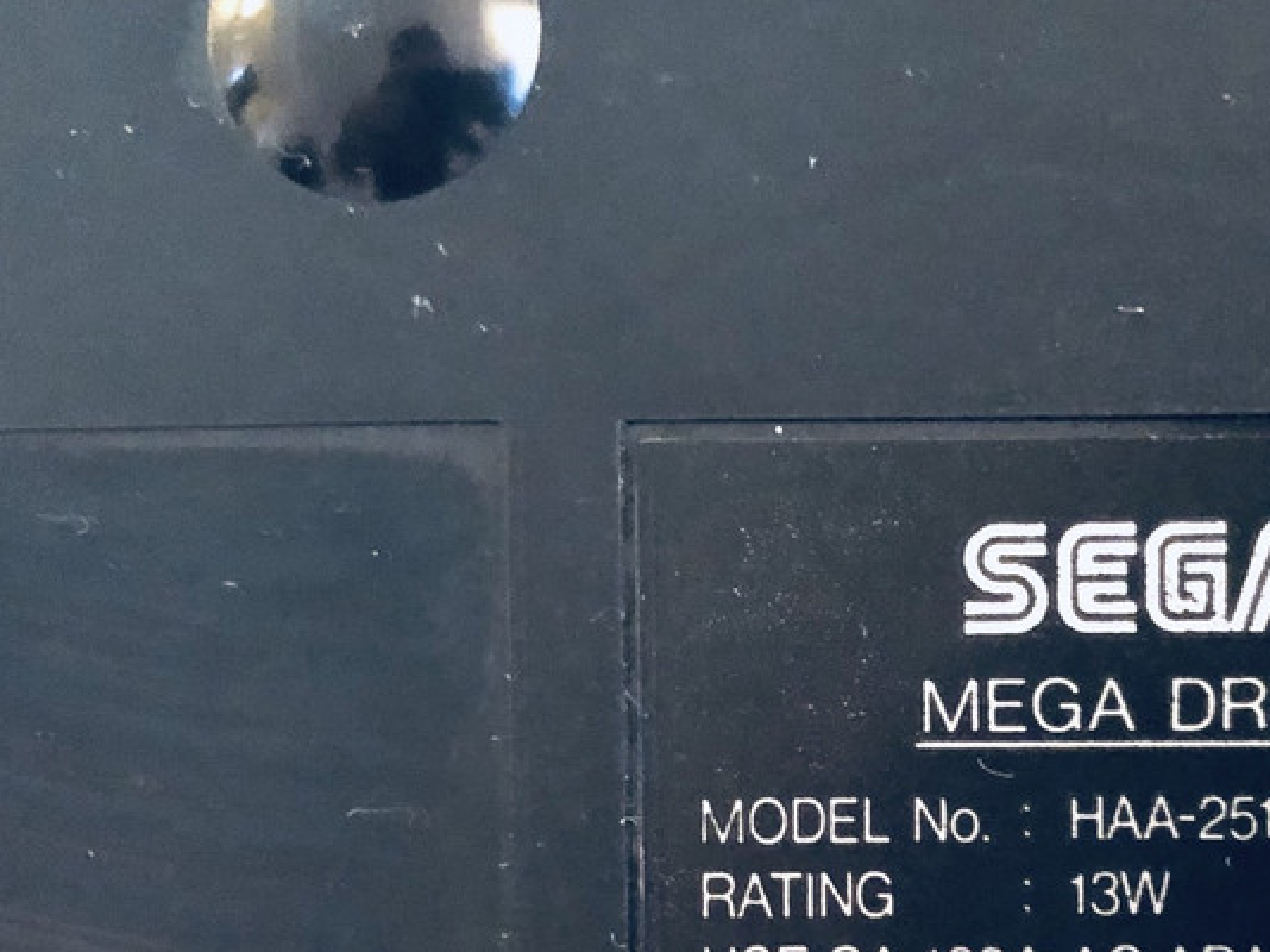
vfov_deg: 25.6
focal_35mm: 56
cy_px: 771
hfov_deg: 32.6
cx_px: 1145
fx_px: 2054
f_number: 1.8
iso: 320
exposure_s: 1/4
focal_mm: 3.99
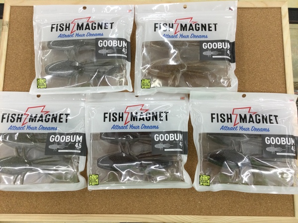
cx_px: 149
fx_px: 267
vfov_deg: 45.4
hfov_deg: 58.4
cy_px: 112
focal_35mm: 31
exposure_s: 1/30
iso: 32
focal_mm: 3.3
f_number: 2.4
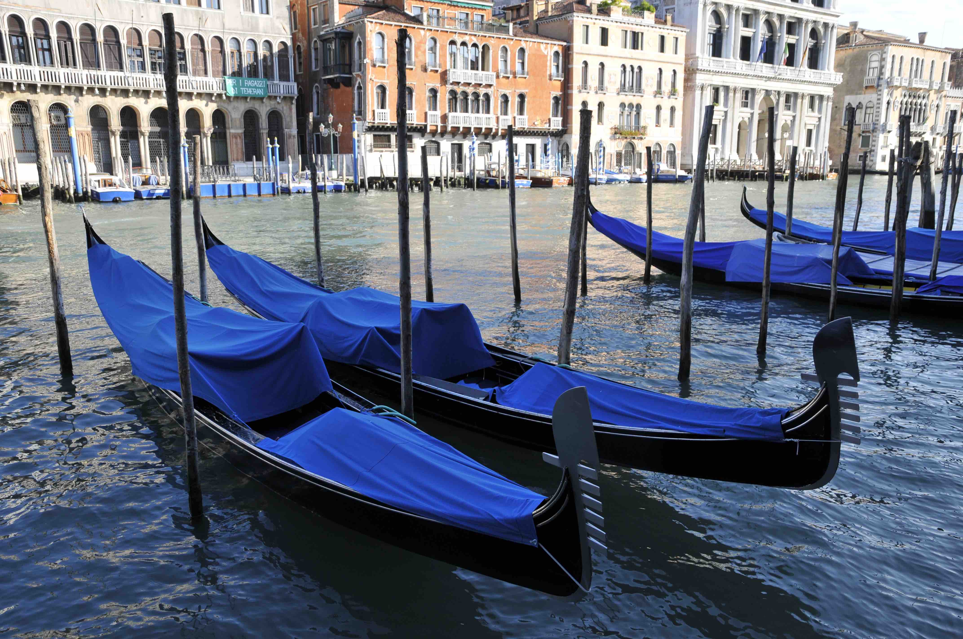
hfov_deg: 64.6
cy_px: 320
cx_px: 482
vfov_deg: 45.6
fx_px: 761
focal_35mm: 28
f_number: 6.7
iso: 200
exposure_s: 1/180
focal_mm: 19
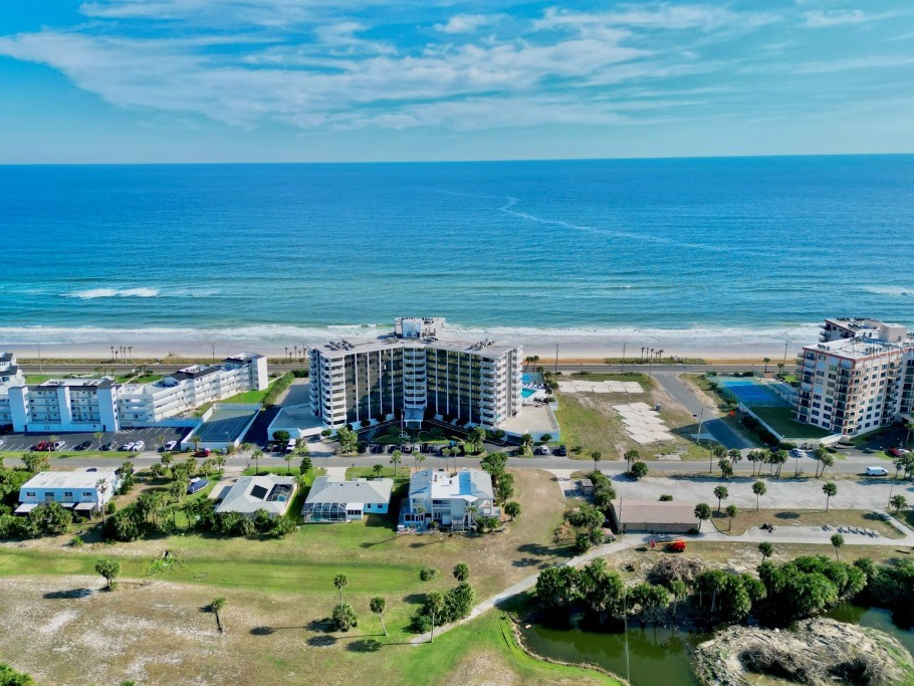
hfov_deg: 65.2
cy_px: 350
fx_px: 713
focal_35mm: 27
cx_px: 423
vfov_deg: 51.4
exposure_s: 1/3200
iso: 140
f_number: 1.7
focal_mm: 6.72
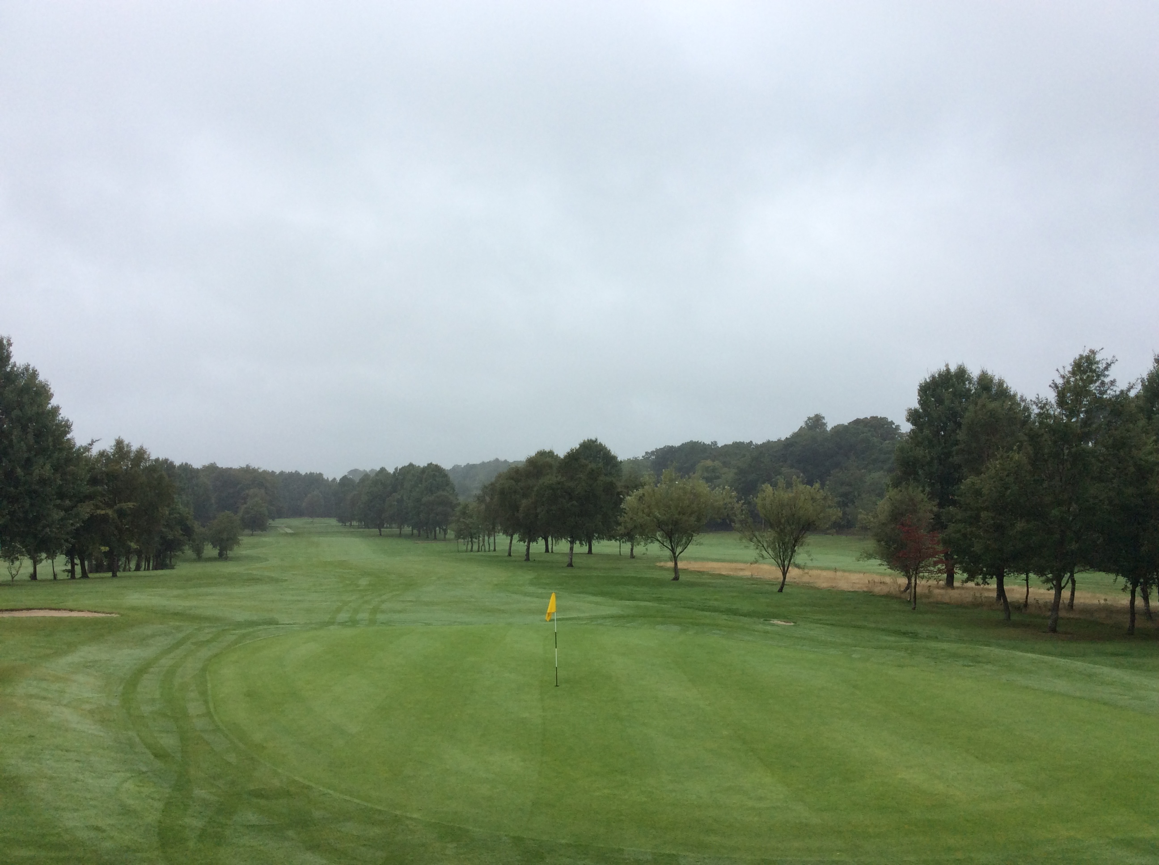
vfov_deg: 44.1
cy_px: 432
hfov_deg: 56.9
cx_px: 580
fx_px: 1070
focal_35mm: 32
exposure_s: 1/120
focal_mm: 3.3
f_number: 2.4
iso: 32
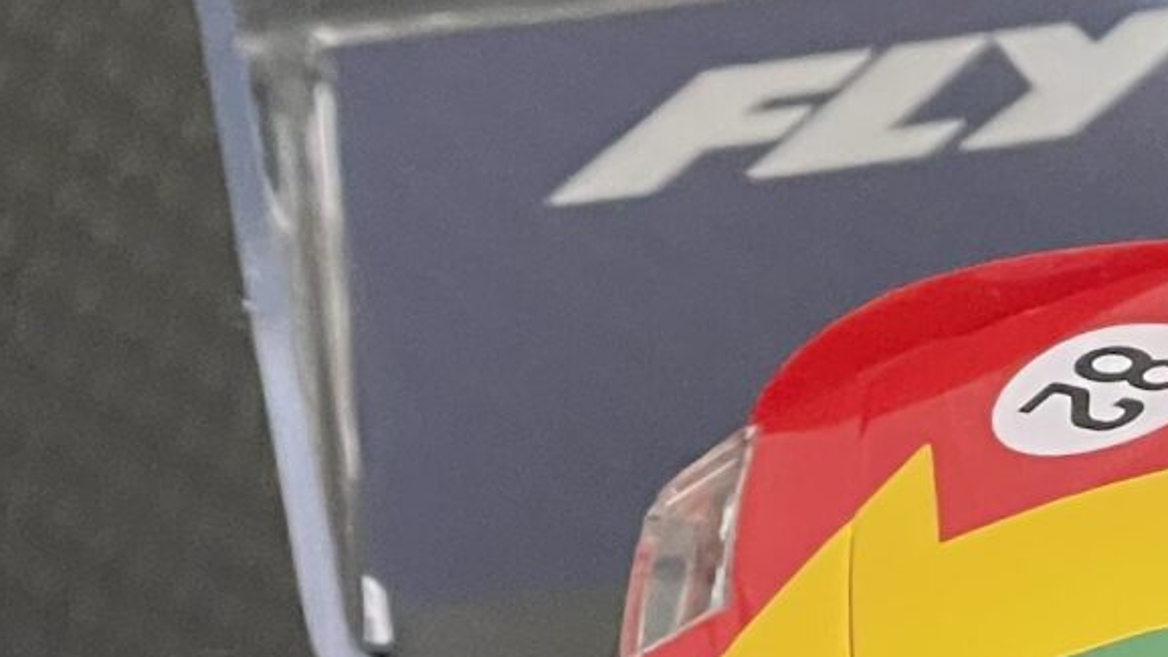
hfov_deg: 8.1
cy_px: 946
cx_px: 2520
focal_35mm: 251
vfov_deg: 4.8
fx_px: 7773
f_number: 2
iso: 500
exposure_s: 1/40
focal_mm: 6
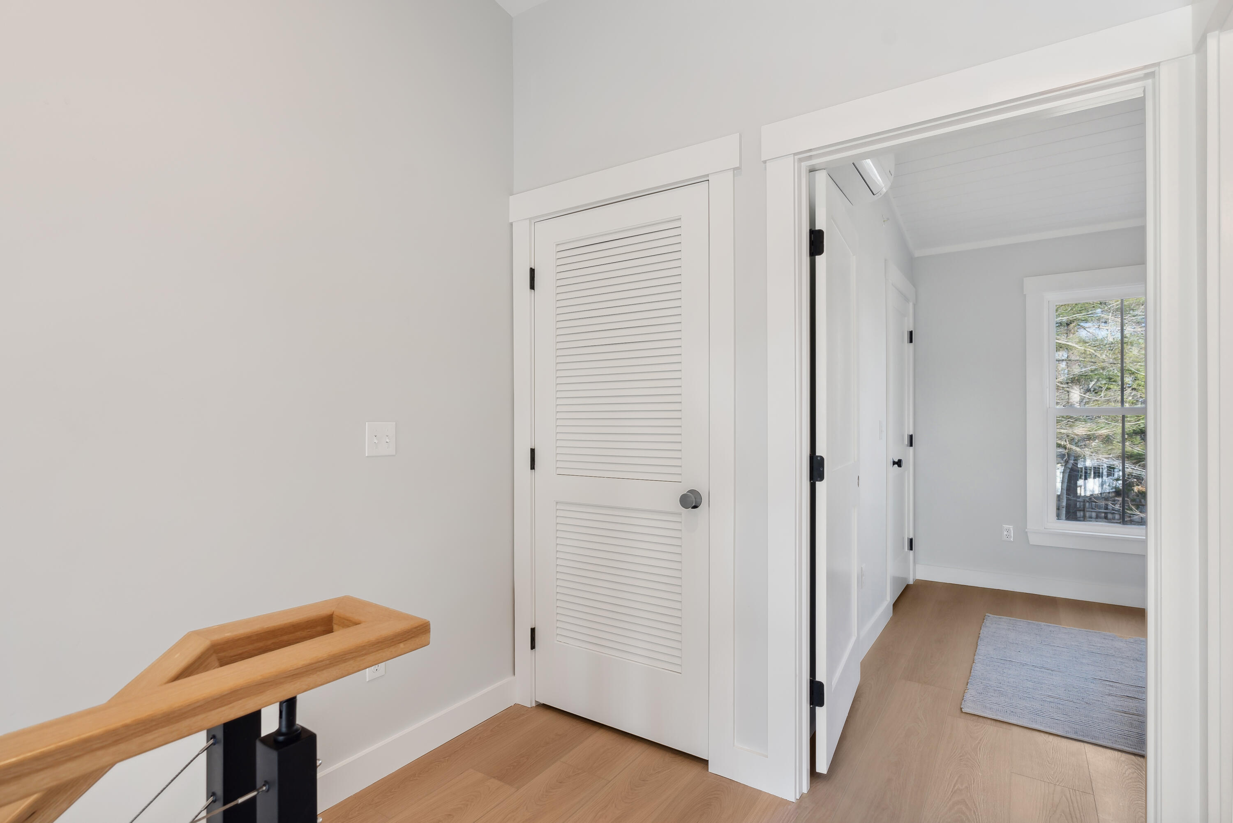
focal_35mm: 17
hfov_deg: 93.3
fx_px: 582
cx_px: 616
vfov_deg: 70.5
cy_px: 412
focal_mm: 17
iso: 320
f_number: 7.1
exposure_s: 1/20
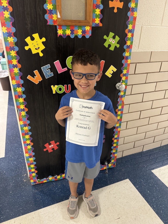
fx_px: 155
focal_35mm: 24
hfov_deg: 56.8
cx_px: 84
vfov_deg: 71.6
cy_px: 112
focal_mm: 6.76
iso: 500
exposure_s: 1/60
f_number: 1.78
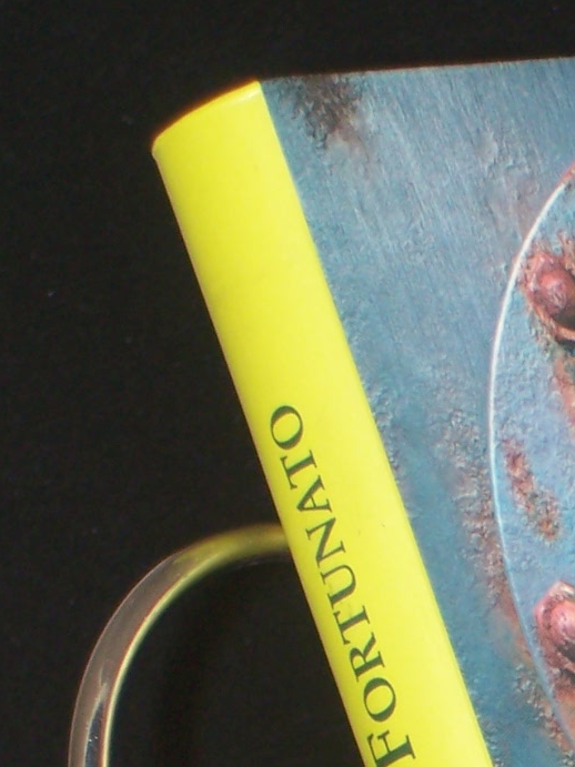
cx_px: 955
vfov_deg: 5.8
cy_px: 1177
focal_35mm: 340
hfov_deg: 4.3
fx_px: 7533
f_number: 4.6
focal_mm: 16.8
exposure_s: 1/100
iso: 80
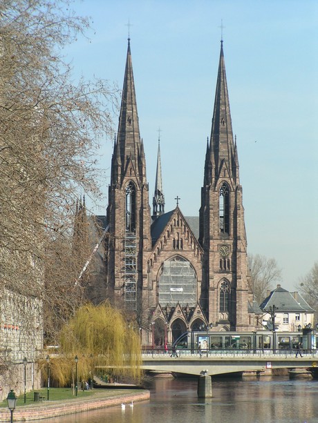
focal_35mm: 164
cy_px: 212
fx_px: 2008
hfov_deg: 9.1
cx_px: 159
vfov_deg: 12.0
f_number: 5.6
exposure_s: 1/320
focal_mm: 25.1
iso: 50
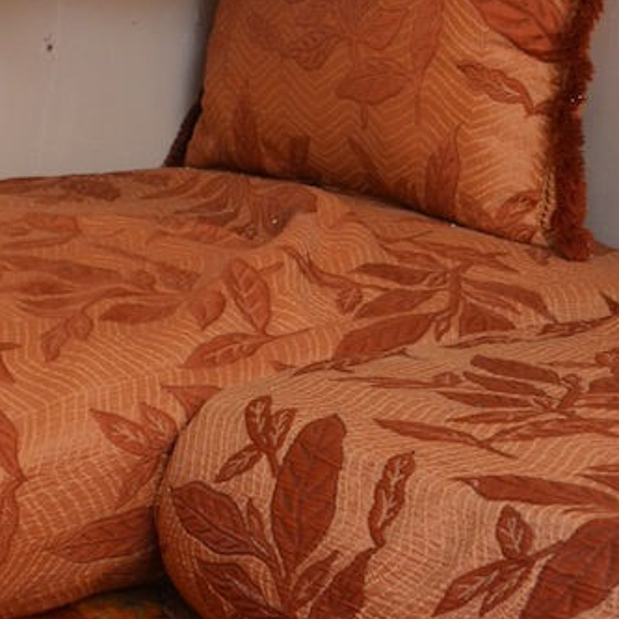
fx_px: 2853
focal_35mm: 141
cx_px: 13
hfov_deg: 12.3
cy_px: -413
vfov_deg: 11.7
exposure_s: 1/60
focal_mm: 24
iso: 560
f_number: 3.8
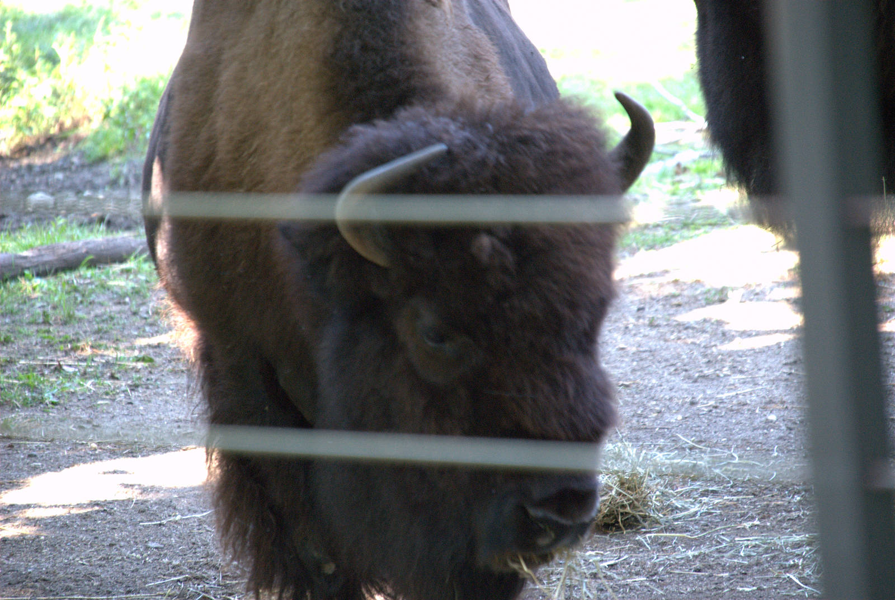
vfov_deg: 4.6
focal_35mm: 300
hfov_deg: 6.9
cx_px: 448
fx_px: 7469
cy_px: 300
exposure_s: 1/60
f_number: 6.3
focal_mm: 200
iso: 1600
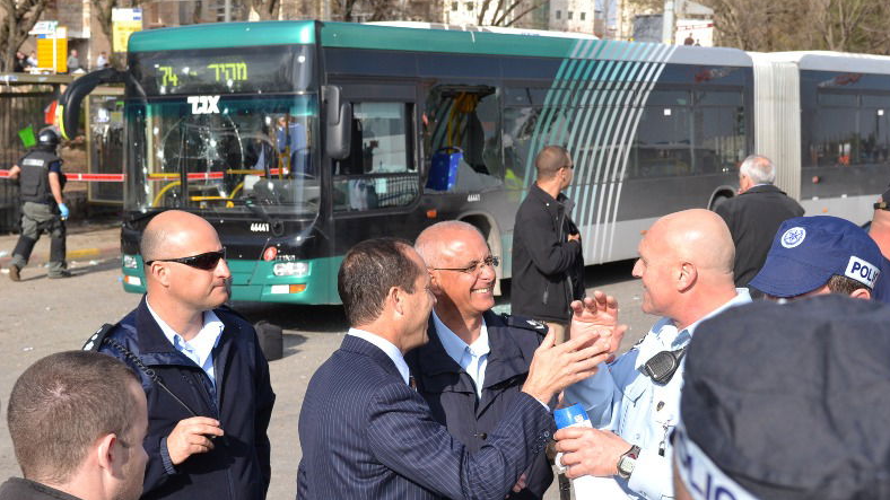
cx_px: 451
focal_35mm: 67
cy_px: 296
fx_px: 1581
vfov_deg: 18.0
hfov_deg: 31.4
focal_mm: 42
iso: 400
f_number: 9
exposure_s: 1/500
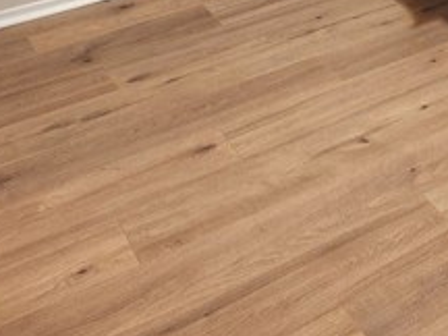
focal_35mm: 68
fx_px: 880
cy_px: -122
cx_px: 535
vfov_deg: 19.6
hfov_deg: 25.6
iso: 400
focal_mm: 5.4
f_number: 1.8
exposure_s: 1/120
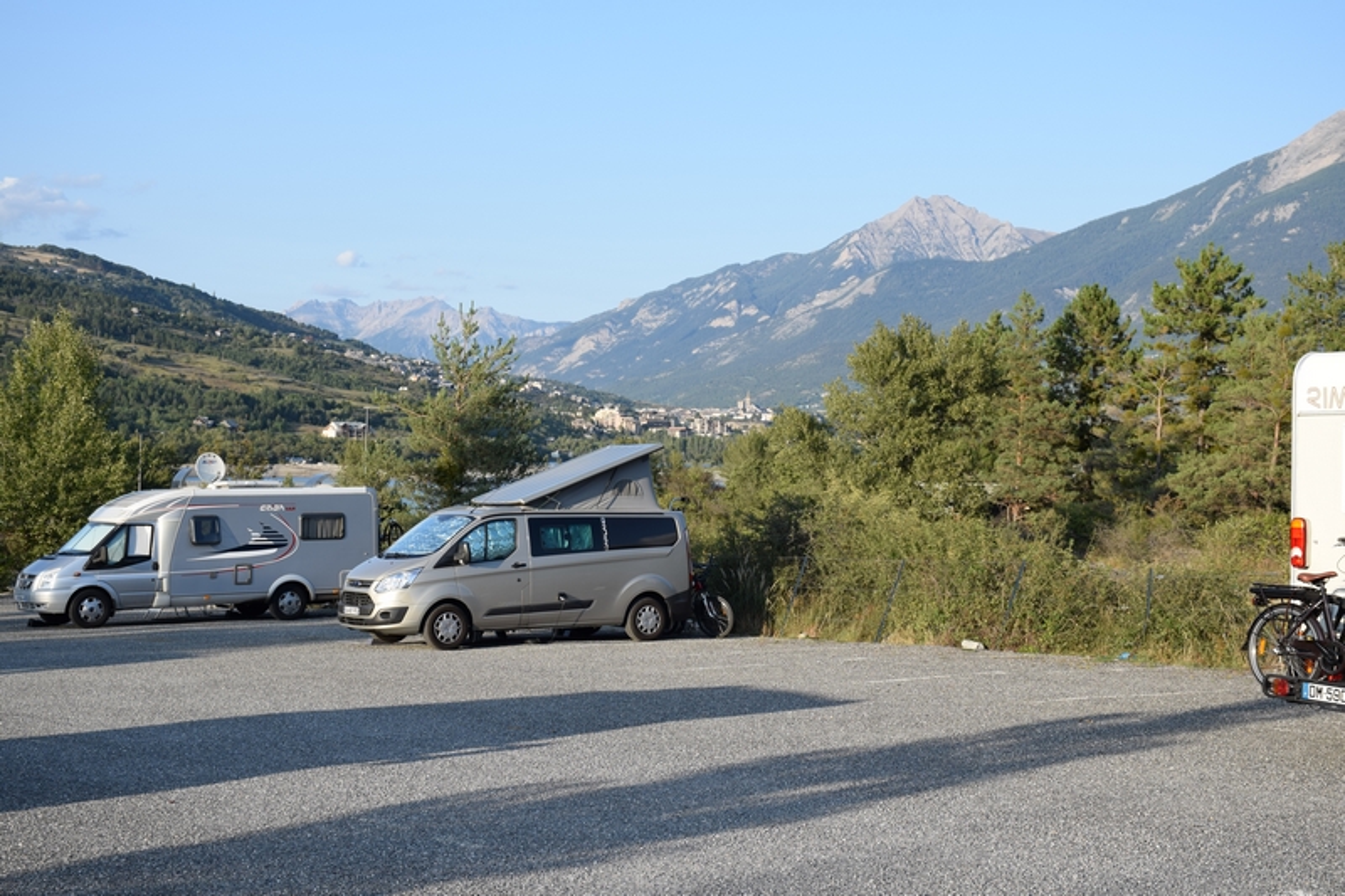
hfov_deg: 35.1
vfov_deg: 23.8
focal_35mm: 57
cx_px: 672
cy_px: 448
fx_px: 2129
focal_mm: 38
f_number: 8
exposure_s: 1/250
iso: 200
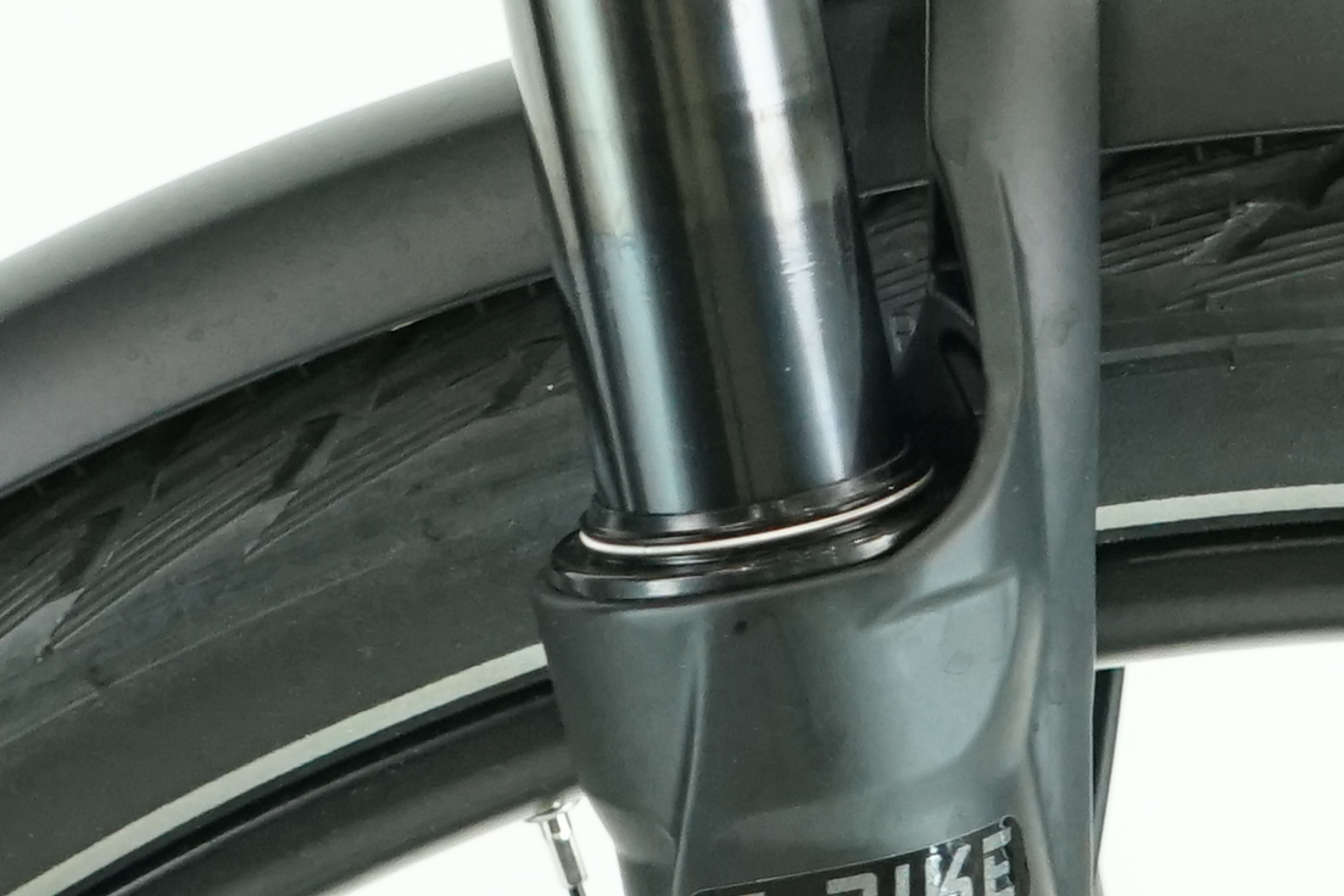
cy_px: -90
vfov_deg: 7.8
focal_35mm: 174
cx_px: 615
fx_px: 6497
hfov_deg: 11.8
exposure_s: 1/200
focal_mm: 32
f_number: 4.5
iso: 2000
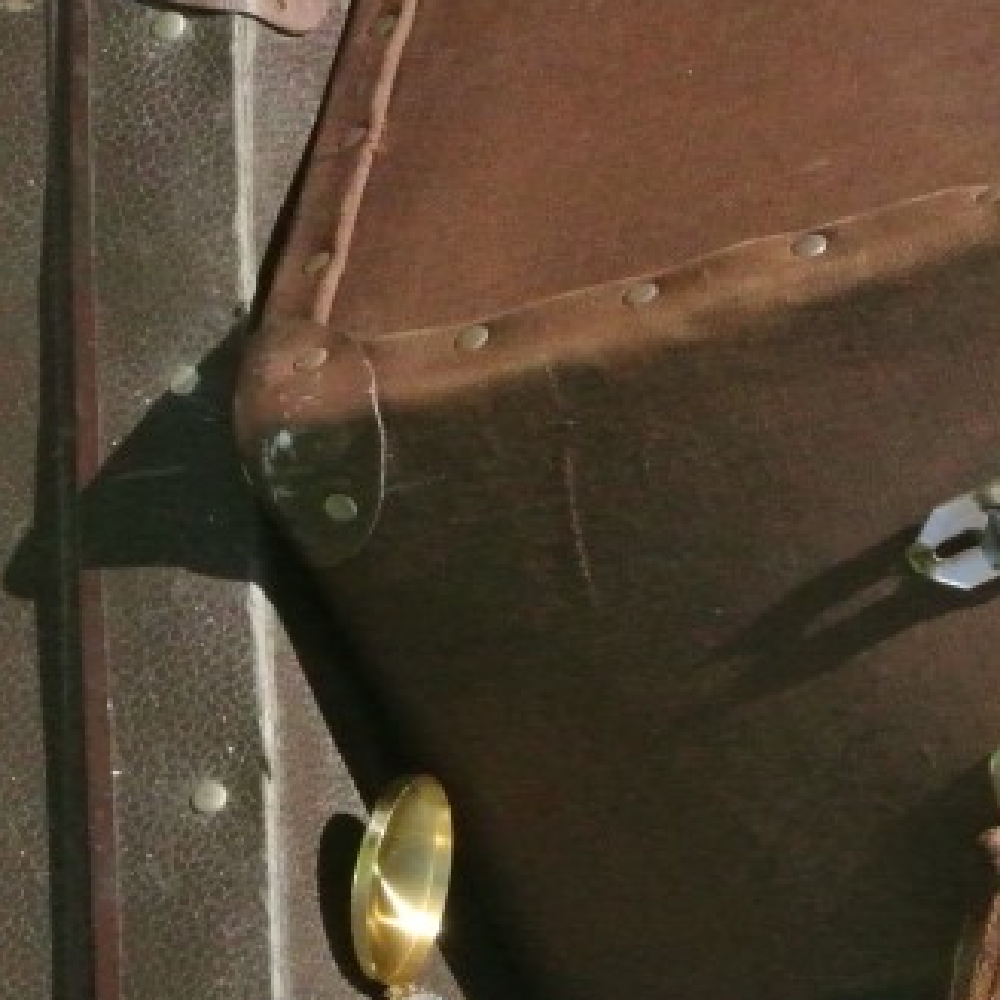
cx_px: 412
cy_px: 407
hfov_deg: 8.3
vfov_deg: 8.3
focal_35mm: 210
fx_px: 6864
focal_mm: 30
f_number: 13
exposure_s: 1/2500
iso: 3200
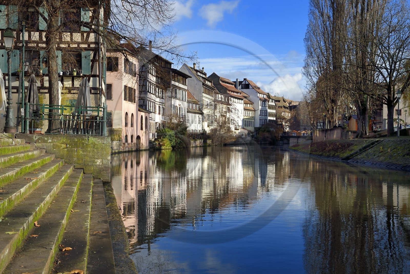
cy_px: 137
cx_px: 205
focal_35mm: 46
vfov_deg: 29.2
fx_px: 524
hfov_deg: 42.7
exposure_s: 1/500
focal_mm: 46
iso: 200
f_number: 9
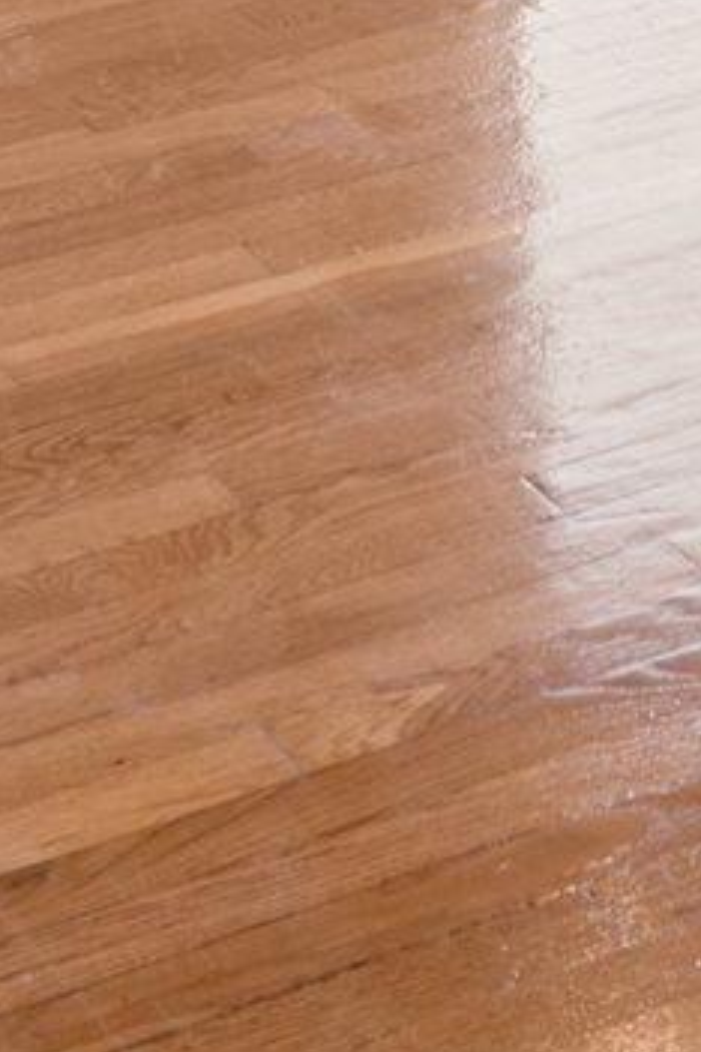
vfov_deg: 11.2
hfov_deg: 9.5
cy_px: -1758
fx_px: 4089
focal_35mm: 140
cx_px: 1138
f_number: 7.1
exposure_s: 1/20
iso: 125
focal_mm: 16
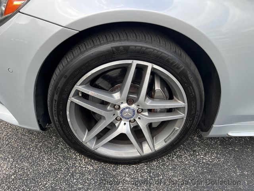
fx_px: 191
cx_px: 127
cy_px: 96
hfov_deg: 67.3
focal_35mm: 26
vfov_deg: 53.1
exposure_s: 1/539
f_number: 1.5
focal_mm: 5.7
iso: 50
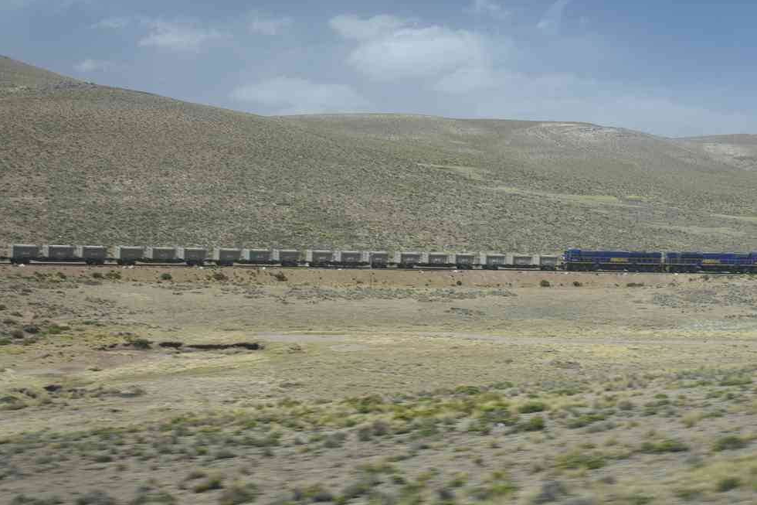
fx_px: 1125
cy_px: 255
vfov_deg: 25.3
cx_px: 372
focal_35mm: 54
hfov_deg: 37.2
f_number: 11
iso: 200
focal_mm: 35
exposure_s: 1/80
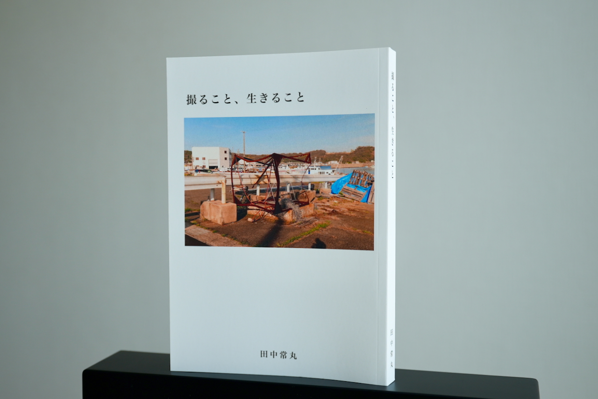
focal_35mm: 35
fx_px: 582
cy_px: 200
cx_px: 299
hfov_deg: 54.4
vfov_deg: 37.9
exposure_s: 1/50
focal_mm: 35
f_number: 4.5
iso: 80
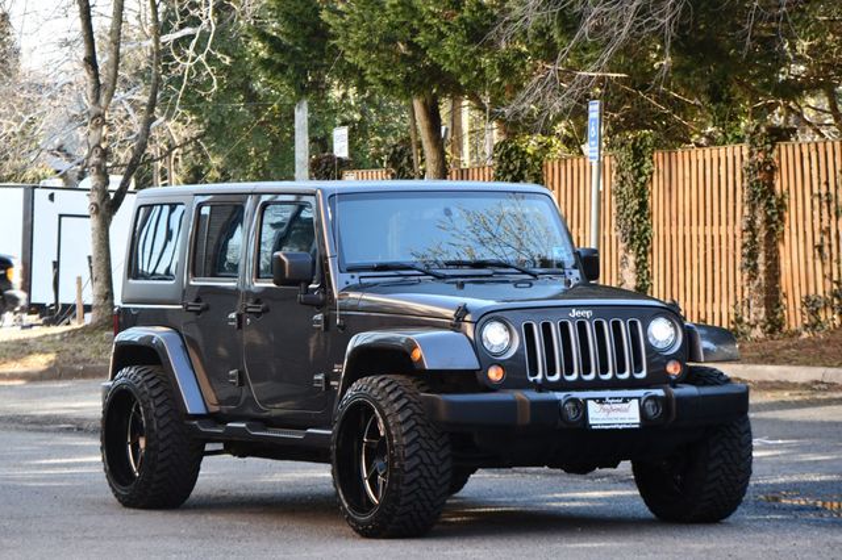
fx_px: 3506
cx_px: 421
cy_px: 280
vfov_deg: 9.1
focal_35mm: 150
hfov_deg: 13.7
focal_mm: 100
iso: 400
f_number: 5
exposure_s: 1/250
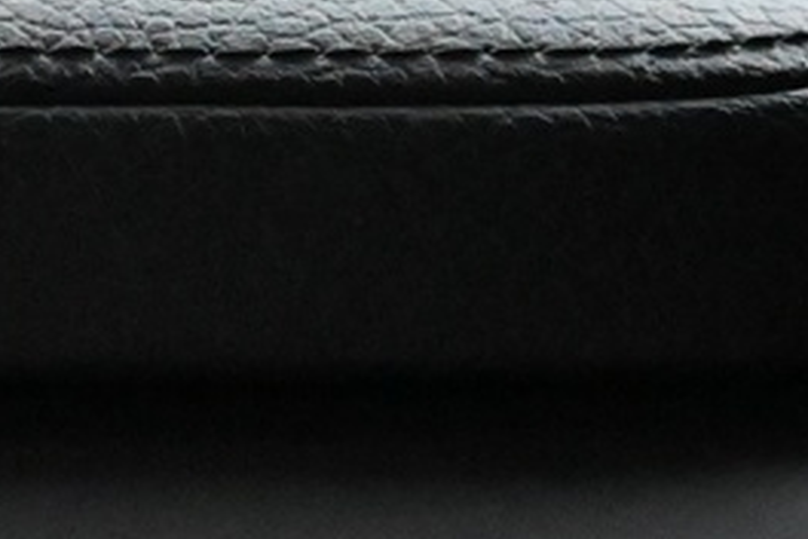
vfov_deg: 6.0
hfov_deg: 9.1
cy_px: 882
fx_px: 5063
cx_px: 21
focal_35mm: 226
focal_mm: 24.5
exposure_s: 1/40
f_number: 4.2
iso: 10000
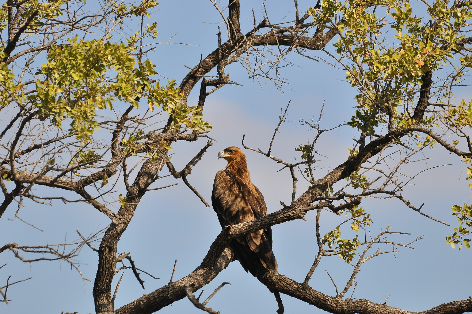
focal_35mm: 644
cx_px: 234
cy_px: 160
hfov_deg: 3.2
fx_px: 8433
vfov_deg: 2.1
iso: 200
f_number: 8
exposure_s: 1/640
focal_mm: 400
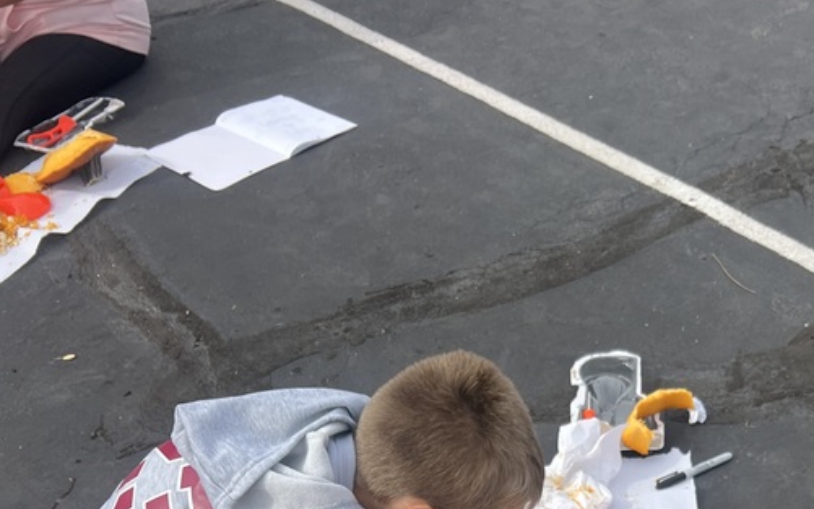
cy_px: 691
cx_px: 582
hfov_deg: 36.3
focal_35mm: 55
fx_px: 1220
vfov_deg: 21.0
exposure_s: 1/1621
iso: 50
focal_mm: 5.7
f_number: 1.5
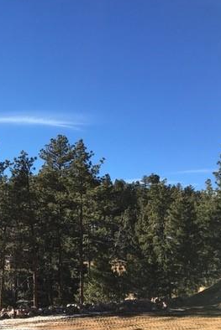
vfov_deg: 40.3
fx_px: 451
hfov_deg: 26.2
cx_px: 3
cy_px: 177
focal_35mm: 49
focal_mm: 4.15
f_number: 2.2
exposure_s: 1/1026
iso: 25
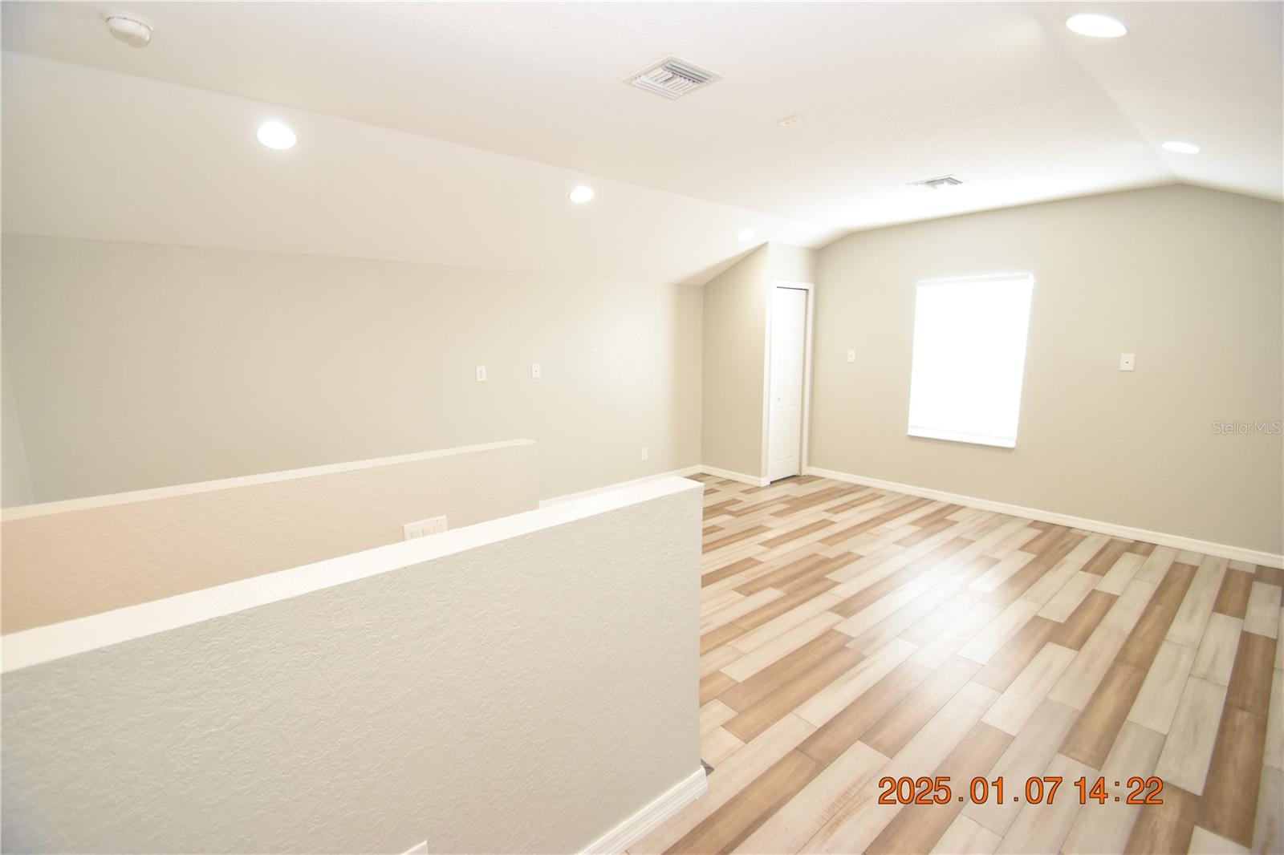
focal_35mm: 15
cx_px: 642
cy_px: 428
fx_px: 535
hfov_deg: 100.4
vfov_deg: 77.3
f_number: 3.5
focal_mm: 10
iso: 1800
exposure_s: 1/60
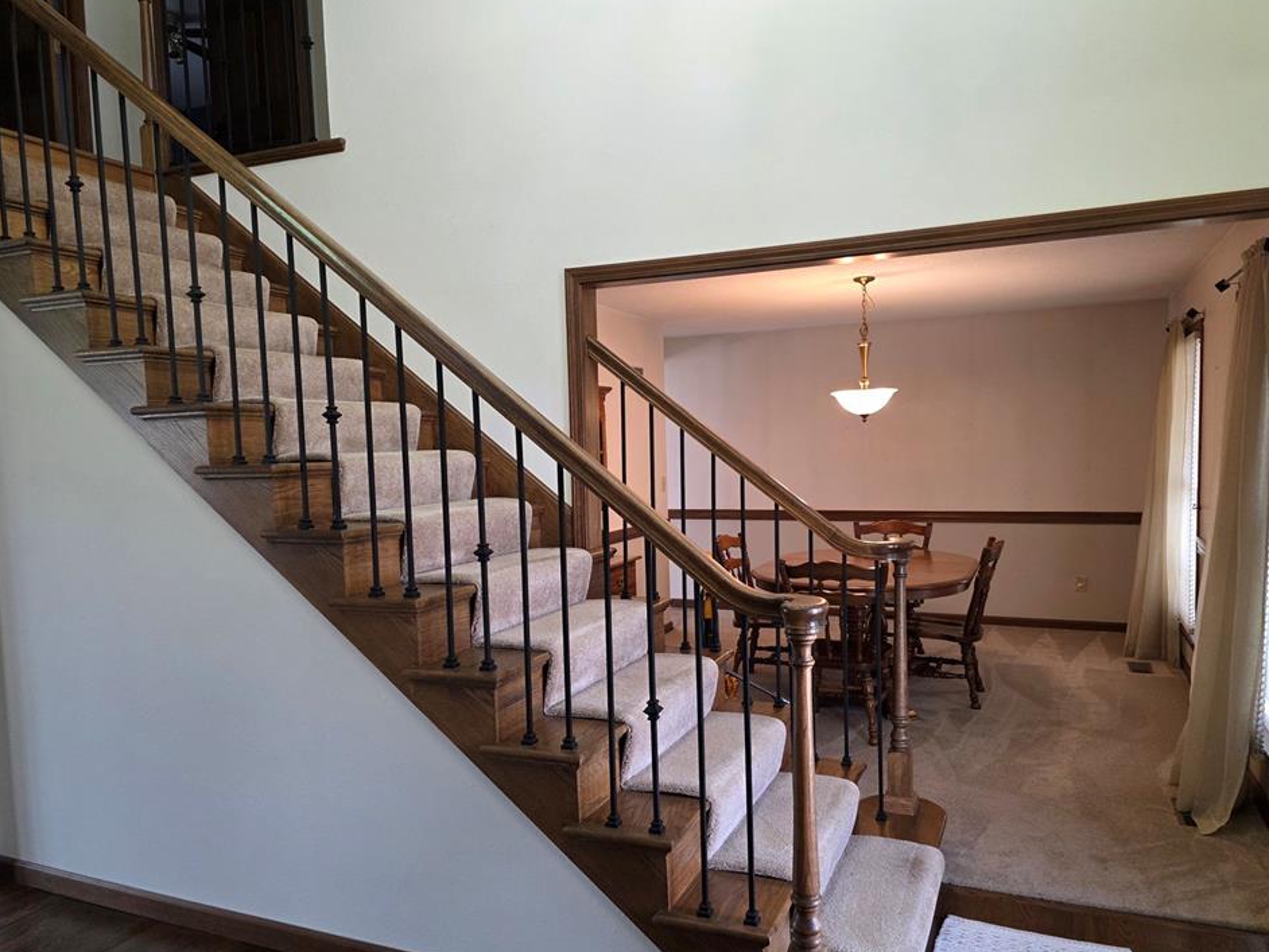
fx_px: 917
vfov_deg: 54.9
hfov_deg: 69.4
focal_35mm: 25
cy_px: 505
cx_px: 644
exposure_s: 1/120
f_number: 1.7
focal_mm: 6.3
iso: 250
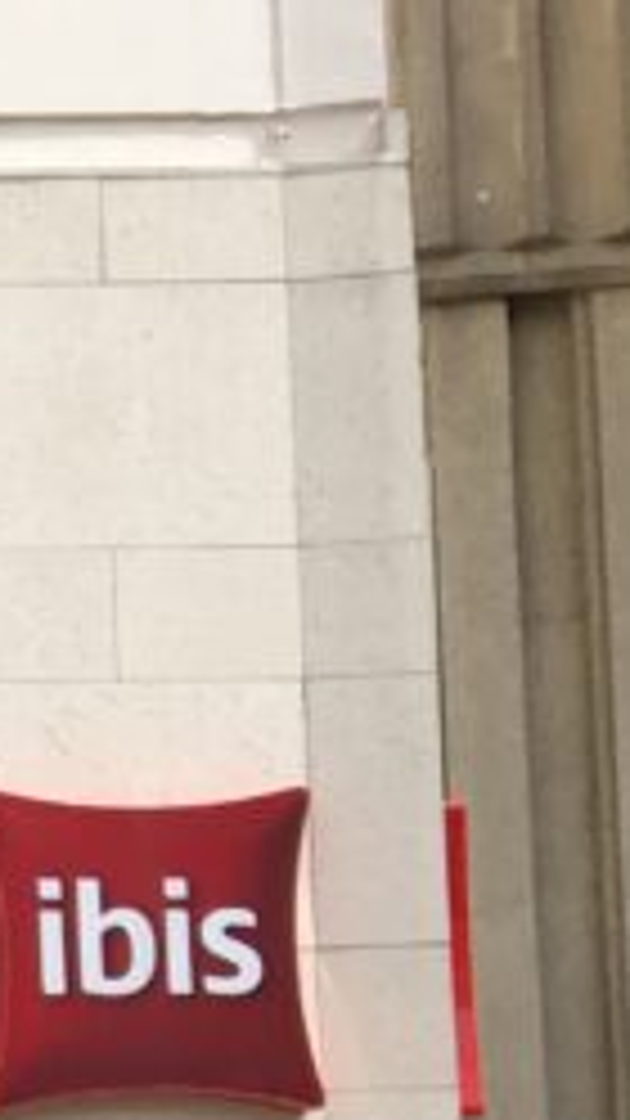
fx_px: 3862
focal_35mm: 130
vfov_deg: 16.1
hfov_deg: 7.6
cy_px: 1187
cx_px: -1539
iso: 25
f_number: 2.2
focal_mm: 4.15
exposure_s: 1/1166
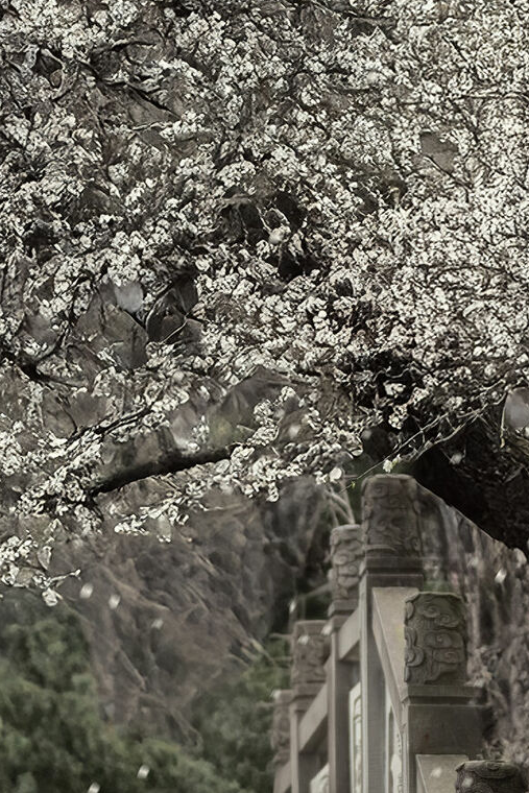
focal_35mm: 145
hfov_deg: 9.4
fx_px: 3194
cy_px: 724
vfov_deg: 14.0
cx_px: 437
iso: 100
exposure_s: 1/400
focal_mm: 70
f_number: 2.8
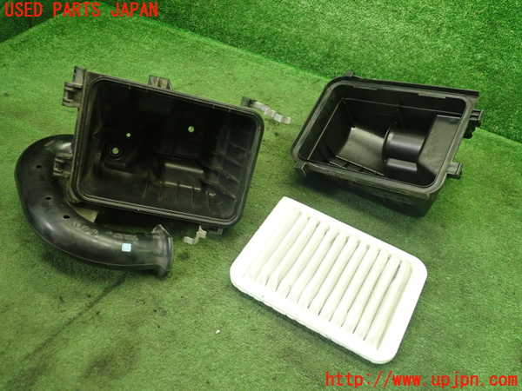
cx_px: 261
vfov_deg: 46.8
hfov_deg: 60.0
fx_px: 452
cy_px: 196
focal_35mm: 30
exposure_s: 1/125
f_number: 2.3
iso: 640
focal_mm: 5.5
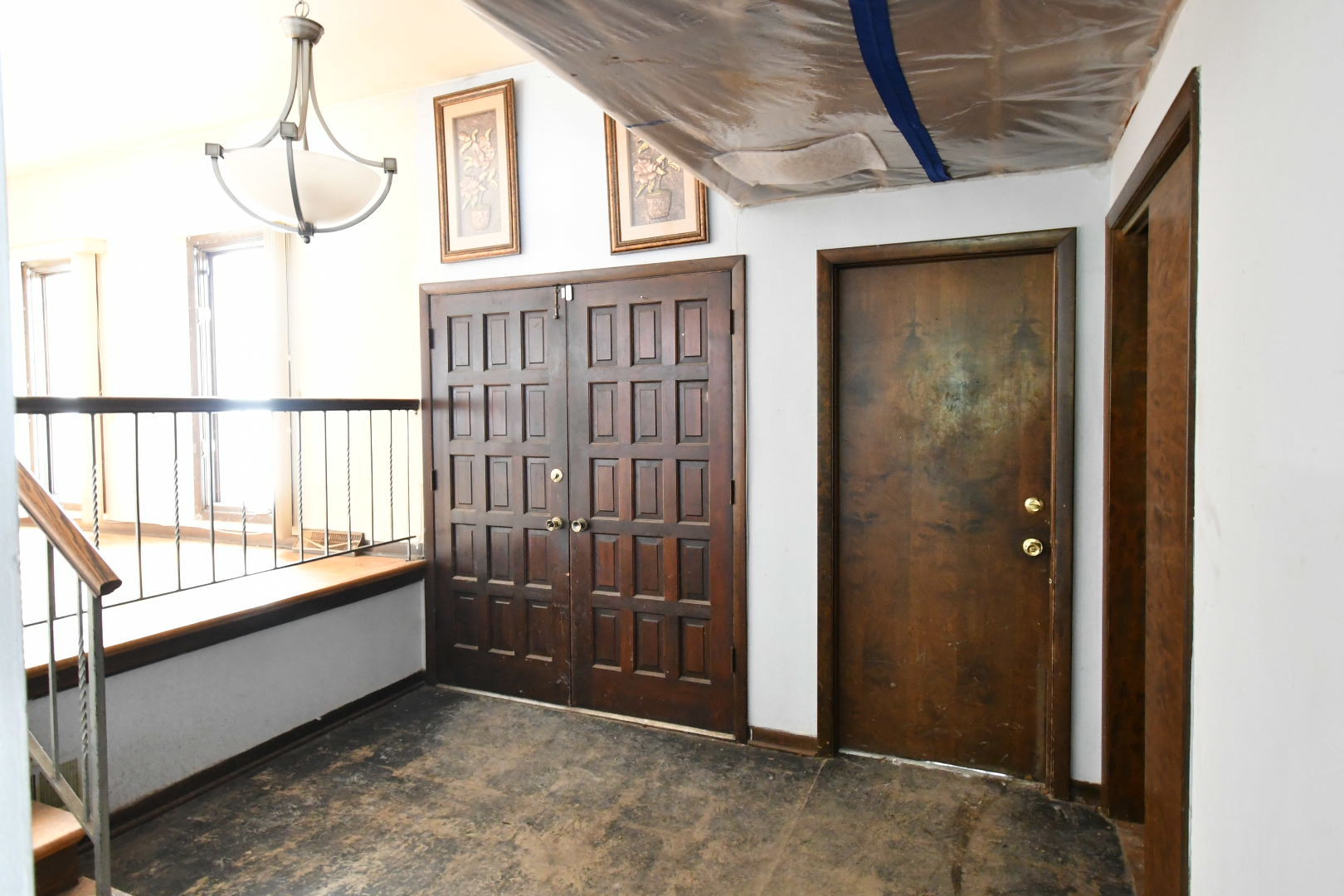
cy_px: 448
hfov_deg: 84.0
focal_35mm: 20
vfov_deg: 61.9
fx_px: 747
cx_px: 672
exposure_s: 1/10
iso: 2500
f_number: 6.3
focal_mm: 10
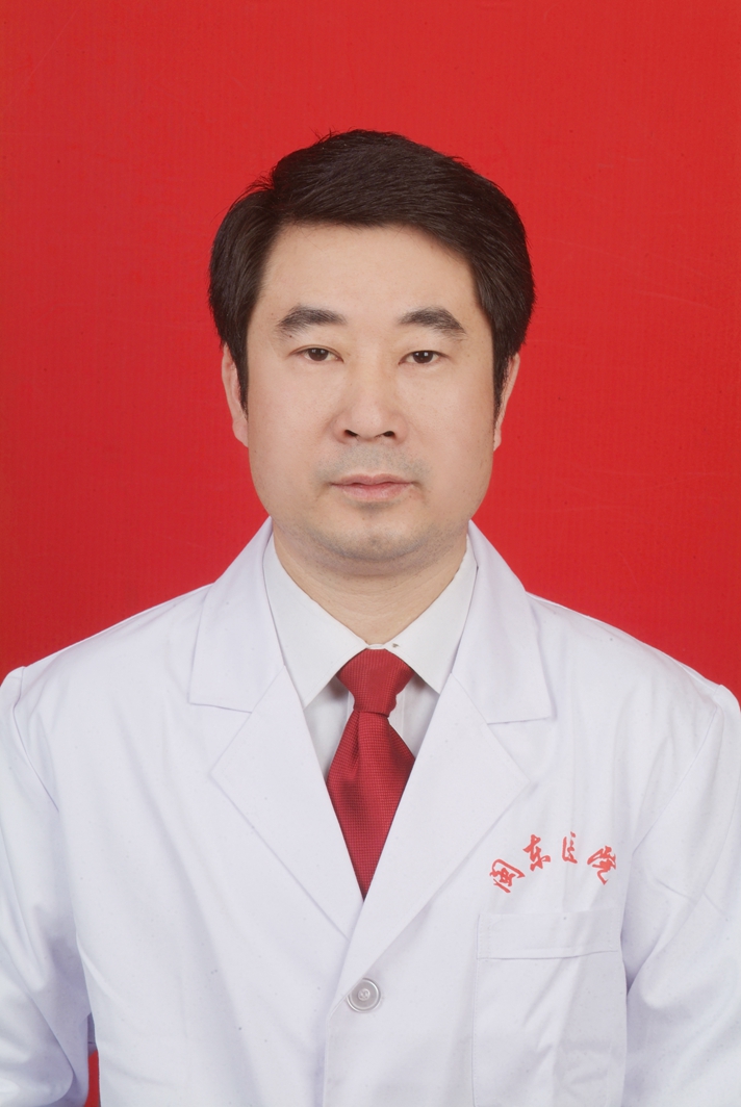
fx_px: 3480
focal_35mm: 113
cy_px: 554
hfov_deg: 12.2
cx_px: 370
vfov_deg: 18.1
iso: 100
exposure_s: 1/90
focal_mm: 75
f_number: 16
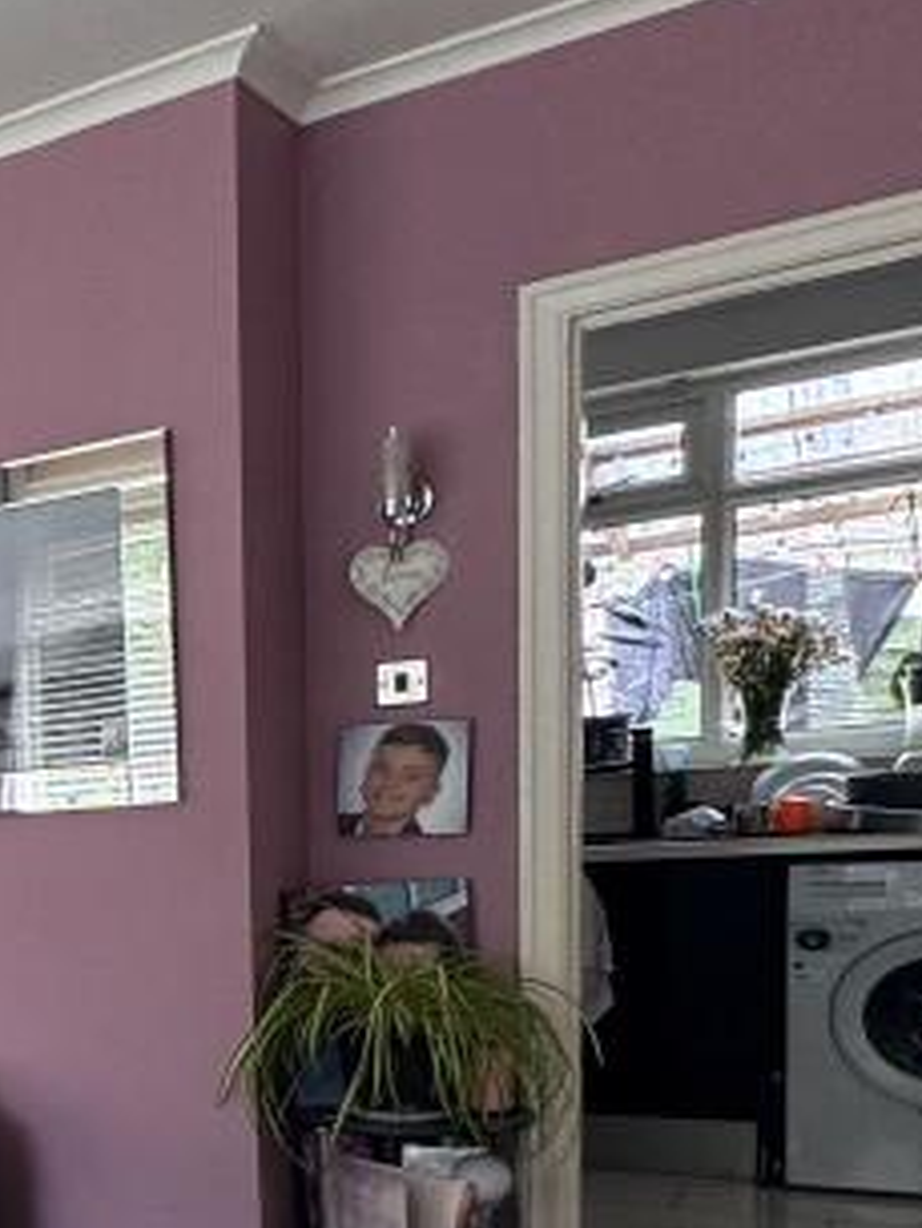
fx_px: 1668
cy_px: 1007
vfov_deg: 38.7
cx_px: -660
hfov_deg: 21.9
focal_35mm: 47
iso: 64
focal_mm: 2.22
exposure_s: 1/99
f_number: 2.2
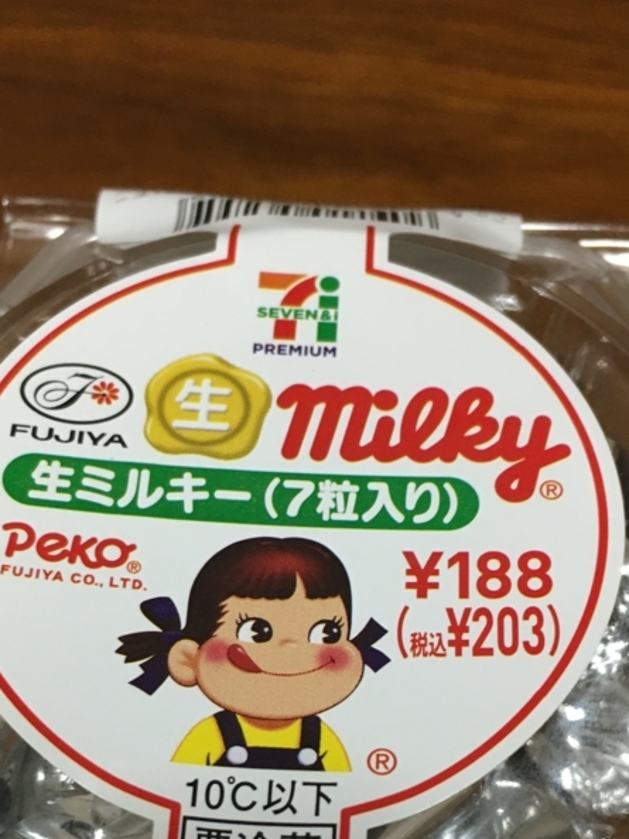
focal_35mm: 50
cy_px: 638
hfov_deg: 29.1
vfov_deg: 37.2
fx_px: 1212
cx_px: 294
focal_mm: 4.15
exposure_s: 1/30
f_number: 2.2
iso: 80
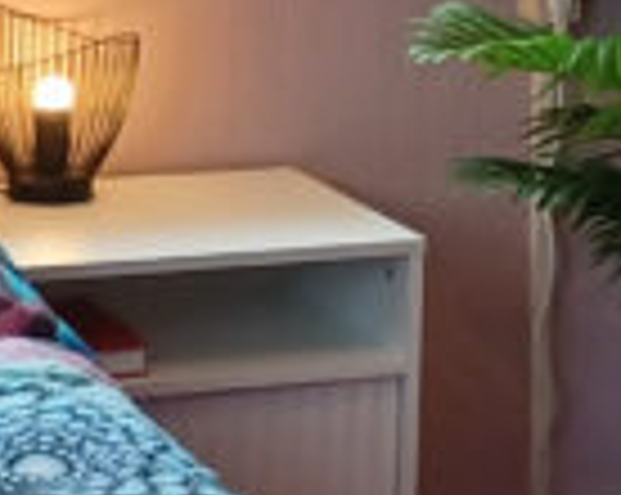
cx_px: 230
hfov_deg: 10.7
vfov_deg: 8.5
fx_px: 3322
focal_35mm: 181
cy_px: 162
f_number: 1.8
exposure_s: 1/50
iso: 200
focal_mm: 4.6
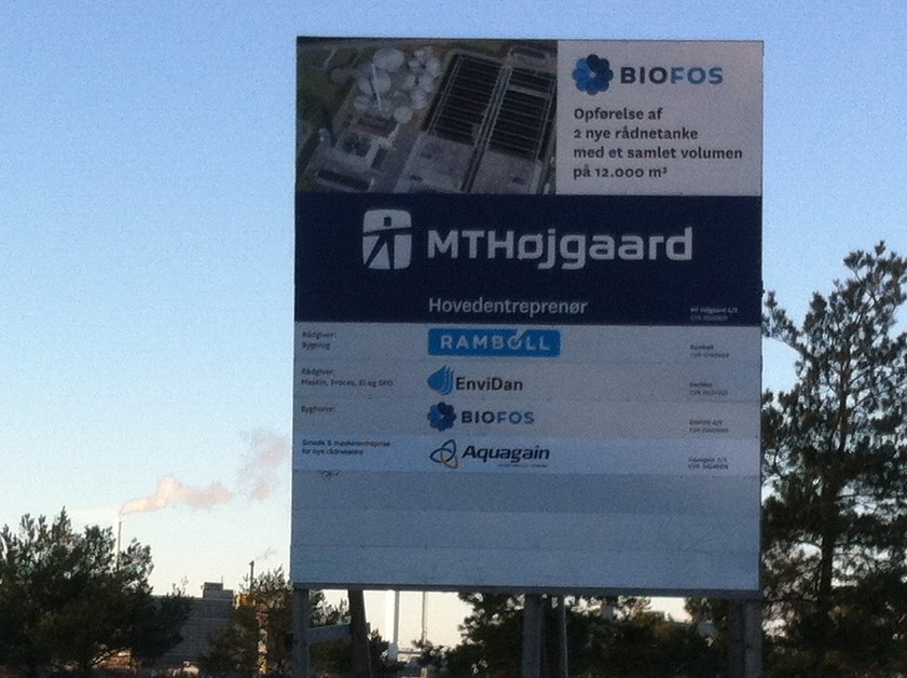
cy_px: 339
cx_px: 454
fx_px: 916
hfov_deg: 52.7
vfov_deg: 40.6
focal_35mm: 35
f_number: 2.8
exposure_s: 1/815
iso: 80
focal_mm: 3.85
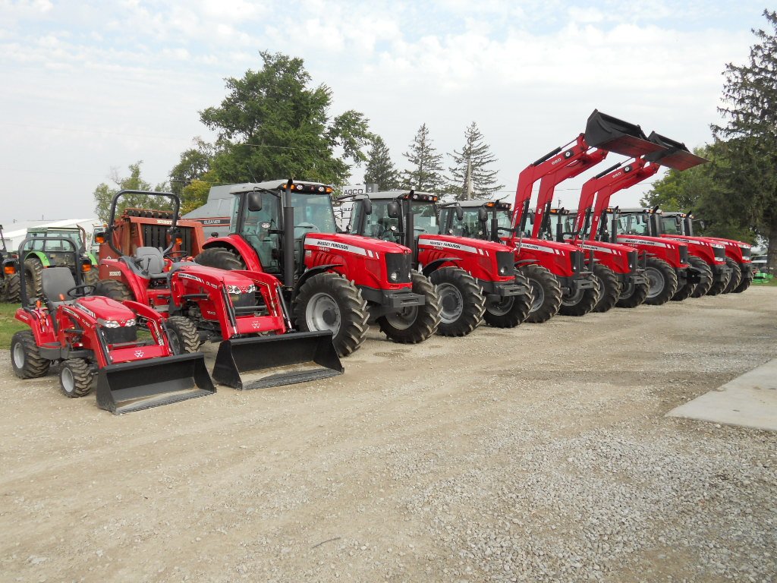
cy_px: 292
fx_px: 718
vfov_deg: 44.2
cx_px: 388
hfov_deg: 56.8
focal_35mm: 32
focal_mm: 5.8
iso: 80
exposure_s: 1/400
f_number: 3.5
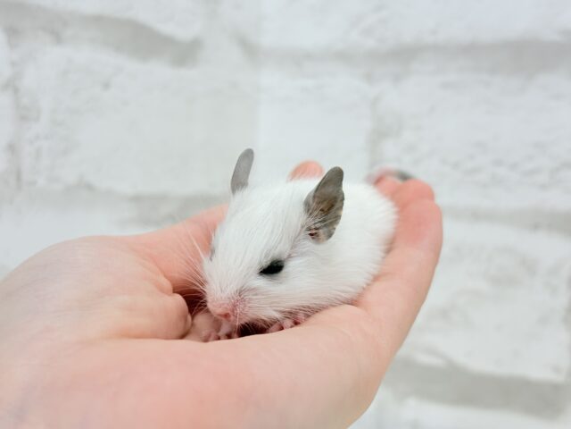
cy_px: 214
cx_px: 286
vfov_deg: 28.0
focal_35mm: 52
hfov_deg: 36.8
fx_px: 858
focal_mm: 5.96
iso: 64
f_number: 1.6
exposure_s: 1/100
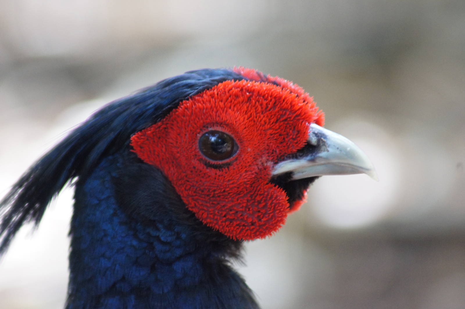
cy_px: 154
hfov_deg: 4.6
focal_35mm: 450
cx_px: 232
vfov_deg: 3.1
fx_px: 5809
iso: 1600
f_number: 5.6
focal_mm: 300
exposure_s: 1/100
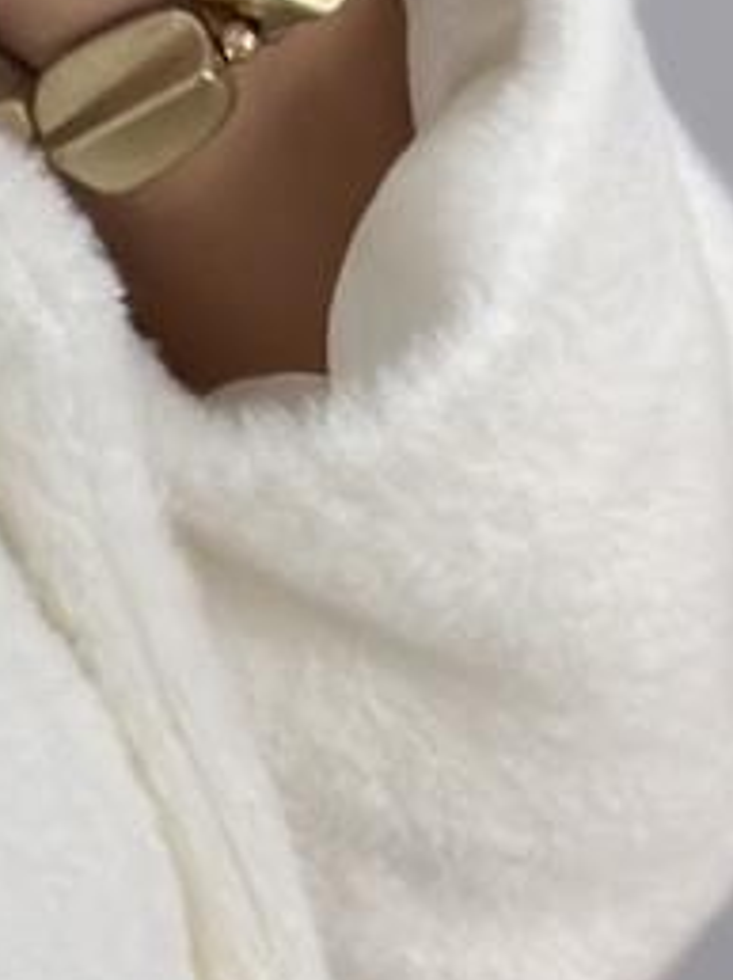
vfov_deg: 6.5
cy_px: 1702
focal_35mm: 298
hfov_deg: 4.9
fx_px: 8428
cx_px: -809
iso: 80
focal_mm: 6.86
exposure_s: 1/516
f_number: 1.78
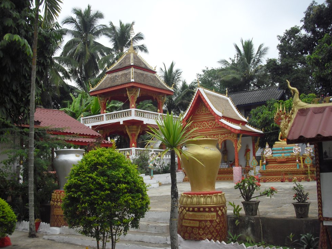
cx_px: 162
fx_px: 384
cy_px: 131
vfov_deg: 36.0
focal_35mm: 40
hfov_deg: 46.8
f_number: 8
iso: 100
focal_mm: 6.2
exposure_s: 1/100
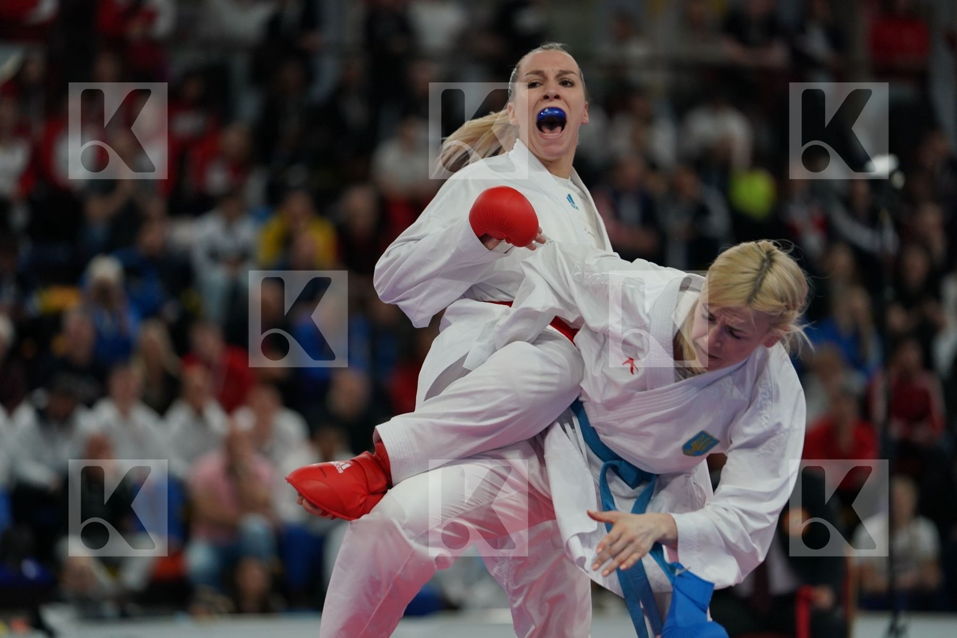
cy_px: 319
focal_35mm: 200
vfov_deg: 6.9
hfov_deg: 10.3
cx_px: 478
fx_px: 5316
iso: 1250
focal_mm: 200
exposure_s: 1/1000
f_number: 2.8
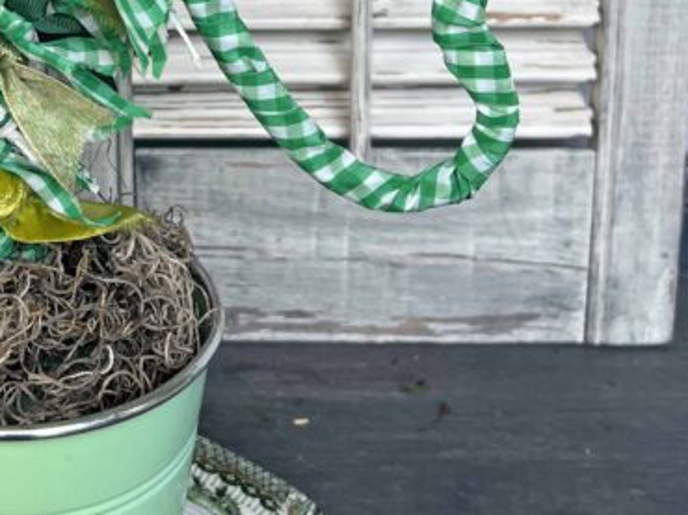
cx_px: 91
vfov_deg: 19.8
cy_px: -2
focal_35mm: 72
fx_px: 1430
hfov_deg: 26.3
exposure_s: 1/120
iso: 64
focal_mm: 5.7
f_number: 1.5
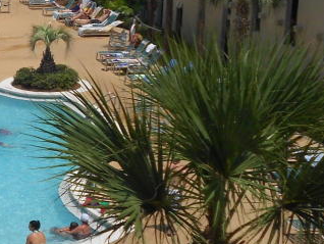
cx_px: -150
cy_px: 141
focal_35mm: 103
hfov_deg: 17.3
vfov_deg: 14.4
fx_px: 965
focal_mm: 5.8
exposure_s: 1/320
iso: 80
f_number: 9
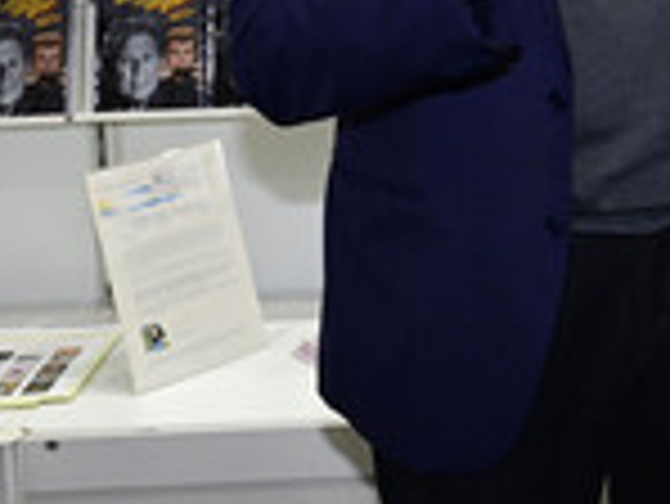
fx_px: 1771
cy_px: -153
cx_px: 731
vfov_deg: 15.4
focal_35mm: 91
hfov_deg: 20.5
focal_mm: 31.5
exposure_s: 1/200
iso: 1600
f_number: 5.6
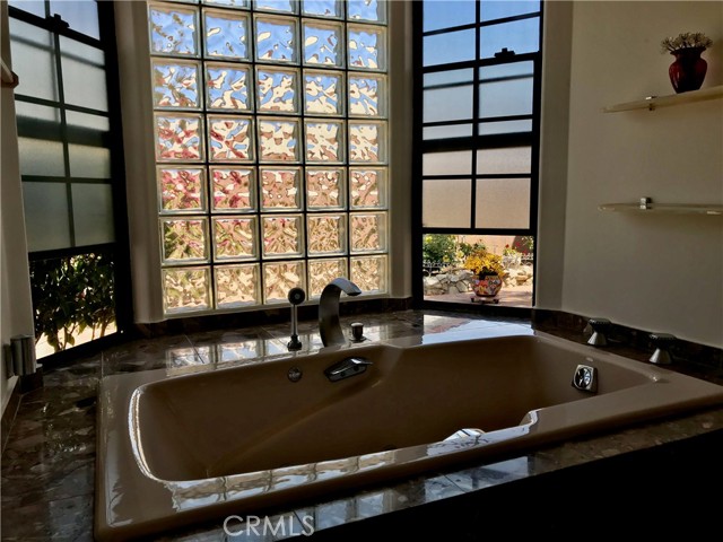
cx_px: 362
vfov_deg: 49.7
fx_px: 585
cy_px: 271
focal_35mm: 28
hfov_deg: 63.4
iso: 20
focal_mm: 3.99
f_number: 1.8
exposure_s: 1/736
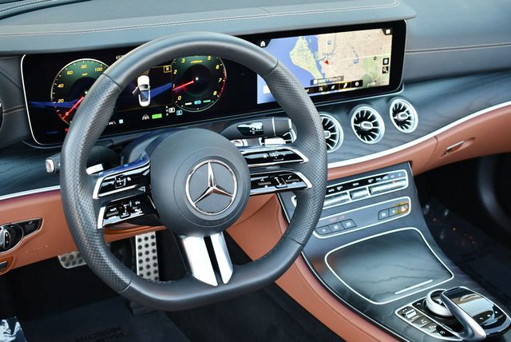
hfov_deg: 41.1
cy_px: 171
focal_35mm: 48
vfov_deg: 28.1
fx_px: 682
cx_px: 256
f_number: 3.8
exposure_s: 1/160
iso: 800
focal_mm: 24
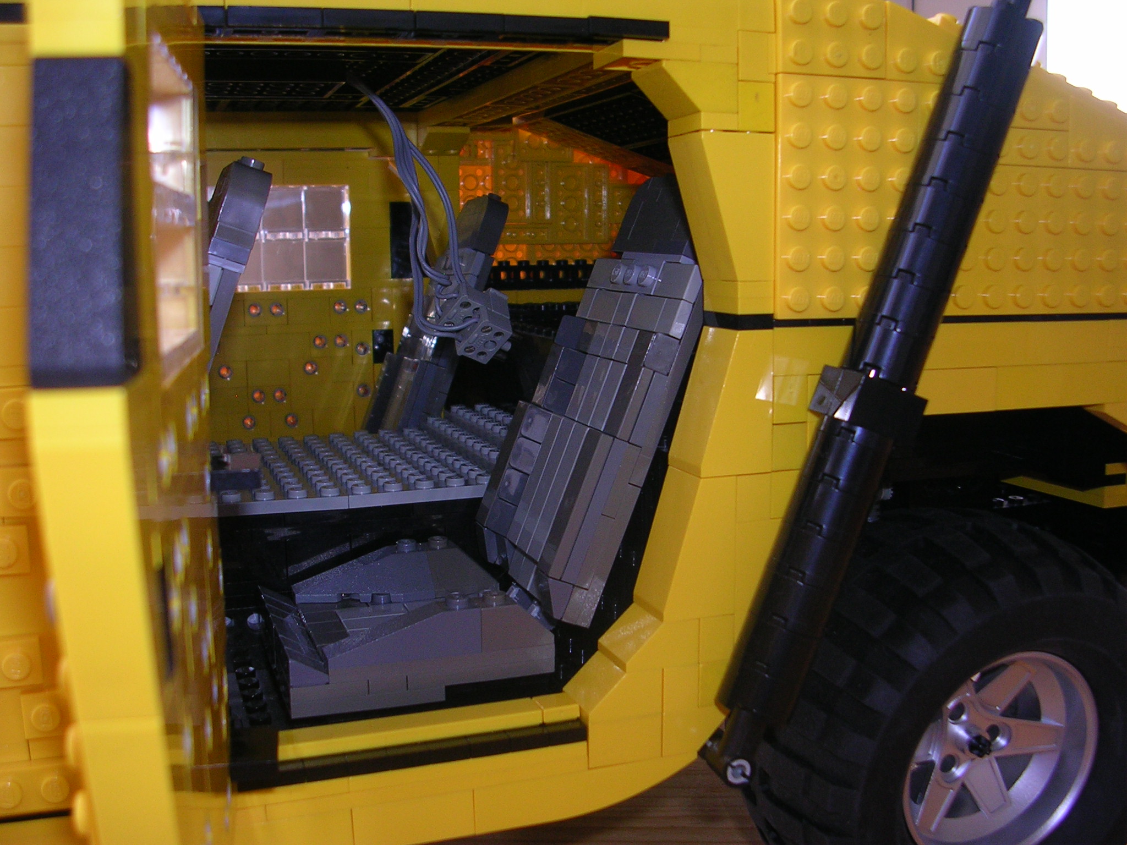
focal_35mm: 38
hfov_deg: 49.0
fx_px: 1237
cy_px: 422
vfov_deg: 37.7
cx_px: 564
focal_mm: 5.8
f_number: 2.8
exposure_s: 1/60.1
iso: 50
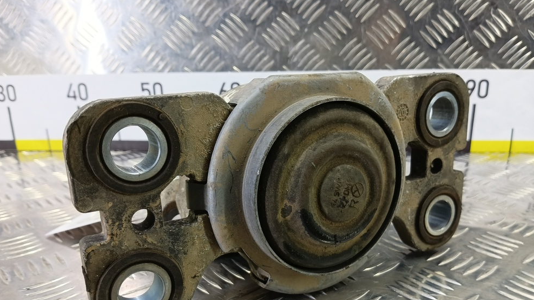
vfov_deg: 43.7
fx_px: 368
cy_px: 202
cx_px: 274
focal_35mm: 26
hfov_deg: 71.9
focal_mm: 4.11
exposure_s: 1/50
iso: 193
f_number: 1.6
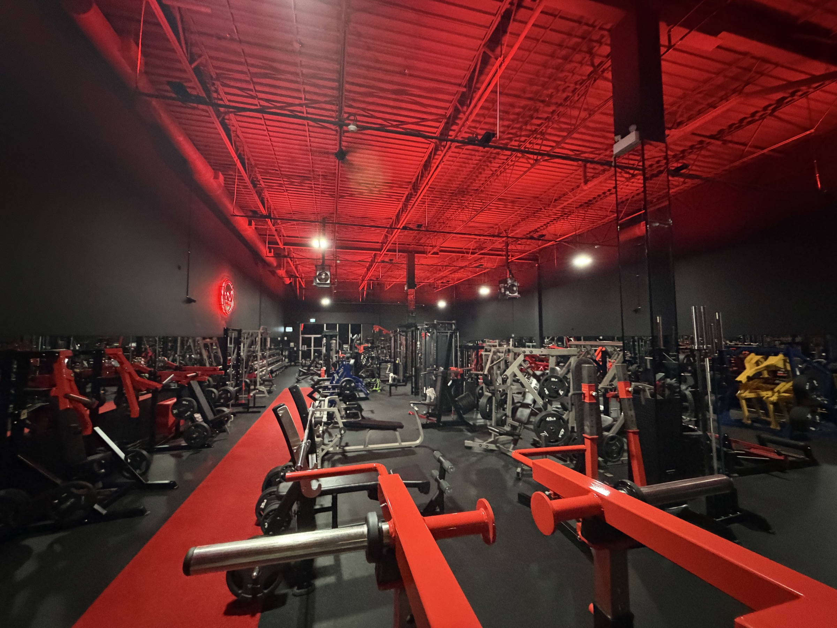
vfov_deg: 85.7
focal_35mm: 14
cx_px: 418
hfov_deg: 102.1
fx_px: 339
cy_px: 314
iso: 1600
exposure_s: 1/30
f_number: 2.2
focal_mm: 2.22
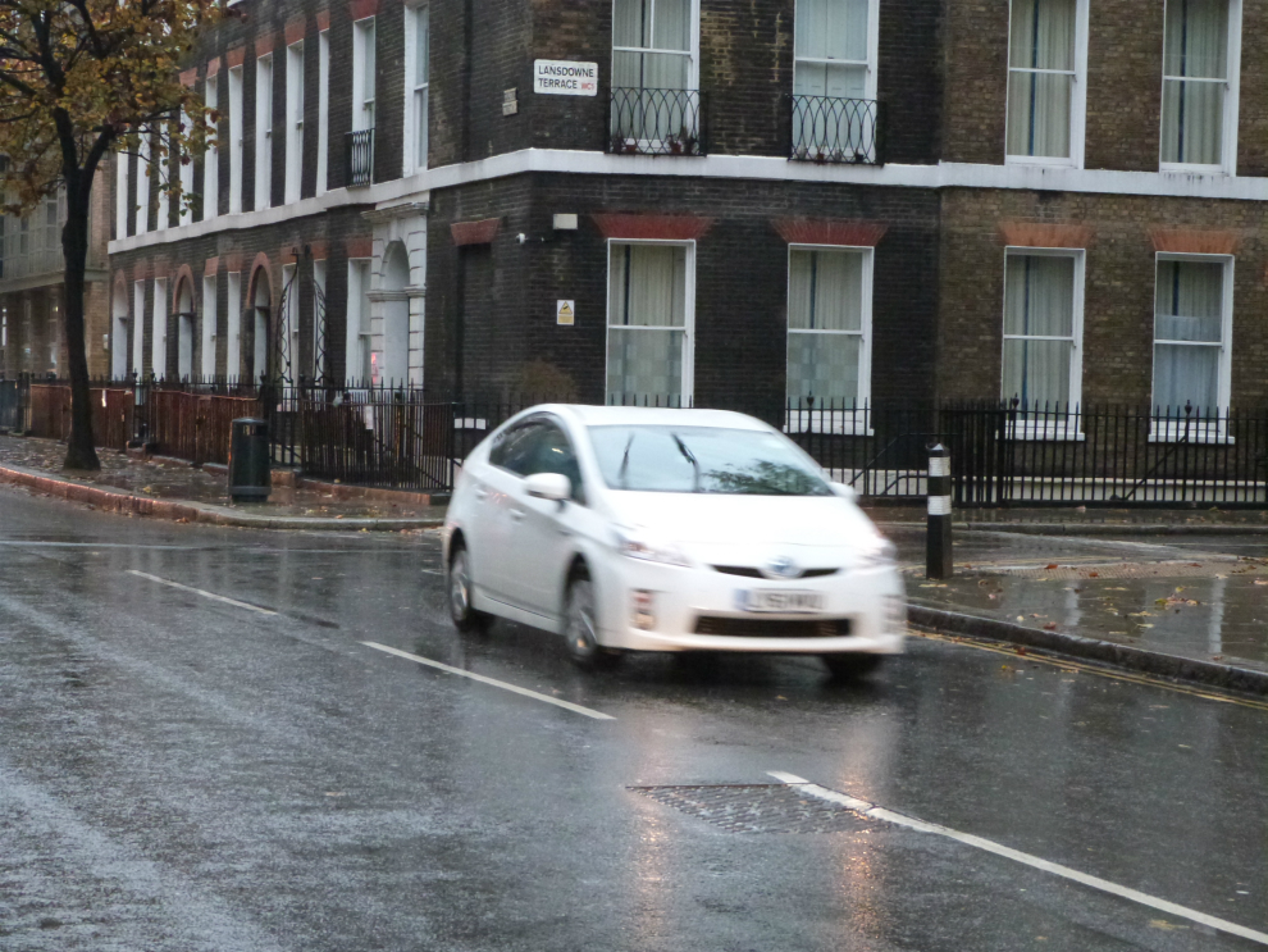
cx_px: 634
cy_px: 476
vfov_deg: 17.2
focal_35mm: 86
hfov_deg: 22.8
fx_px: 3151
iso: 800
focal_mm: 15.5
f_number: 3.4
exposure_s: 1/25
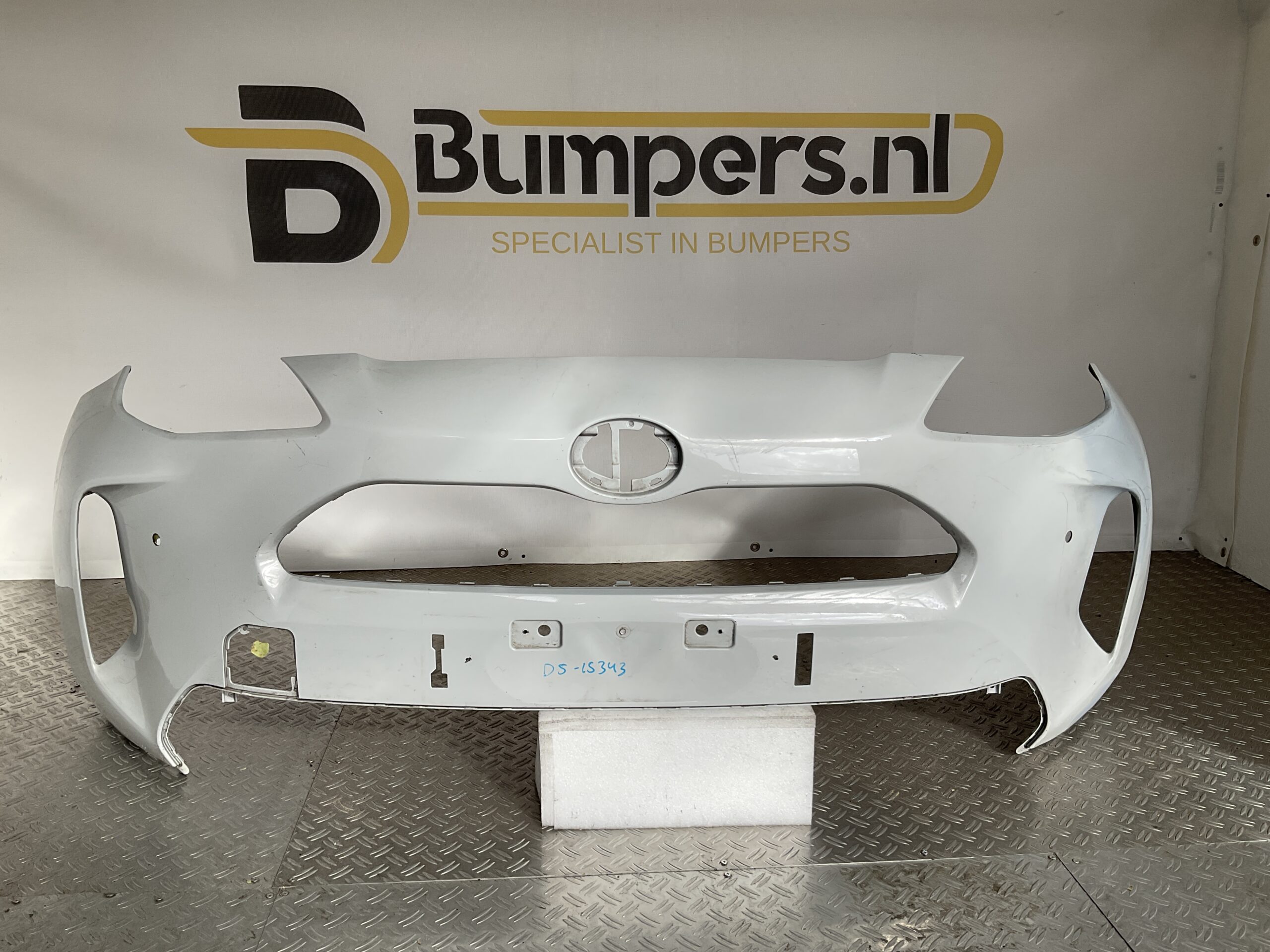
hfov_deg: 61.7
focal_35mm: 29
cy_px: 476
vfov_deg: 48.2
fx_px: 1064
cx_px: 635
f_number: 1.8
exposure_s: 1/378
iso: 16
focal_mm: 3
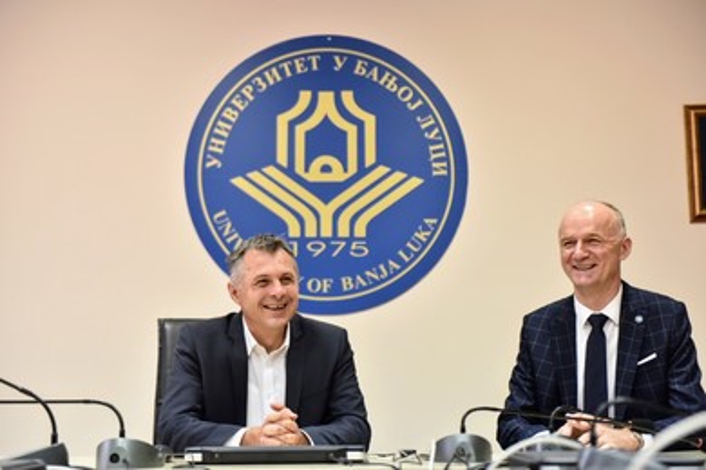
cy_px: 235
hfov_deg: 32.4
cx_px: 353
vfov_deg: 21.9
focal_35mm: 62
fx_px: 1216
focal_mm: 62
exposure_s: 1/160
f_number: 2.8
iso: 1600
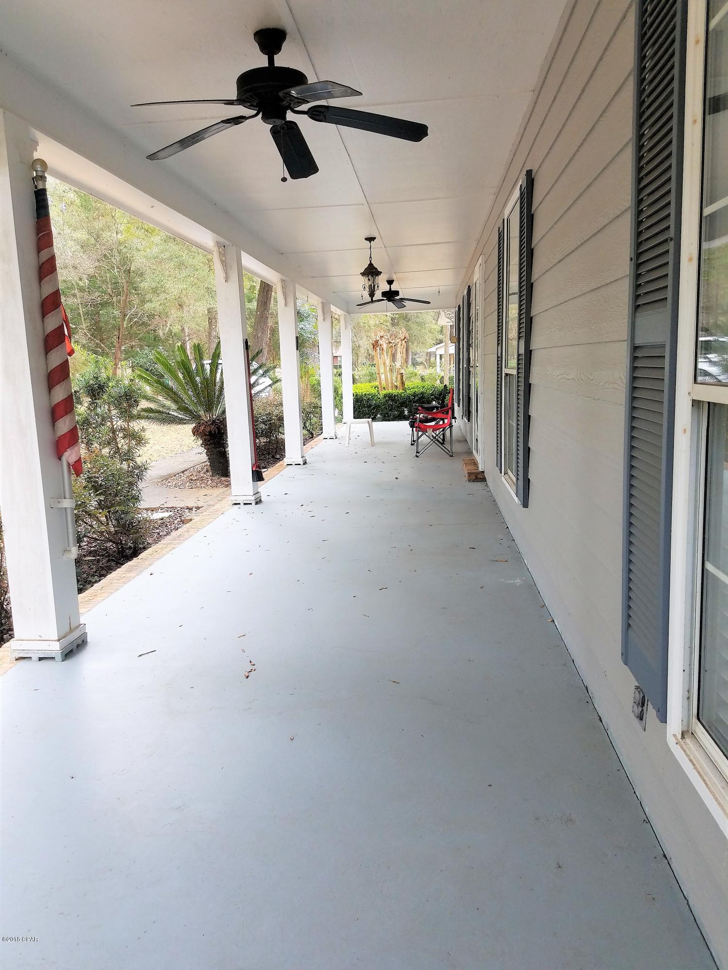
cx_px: 364
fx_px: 729
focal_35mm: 26
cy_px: 485
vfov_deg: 67.3
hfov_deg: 53.1
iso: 50
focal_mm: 4.2
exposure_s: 1/273
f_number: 1.7
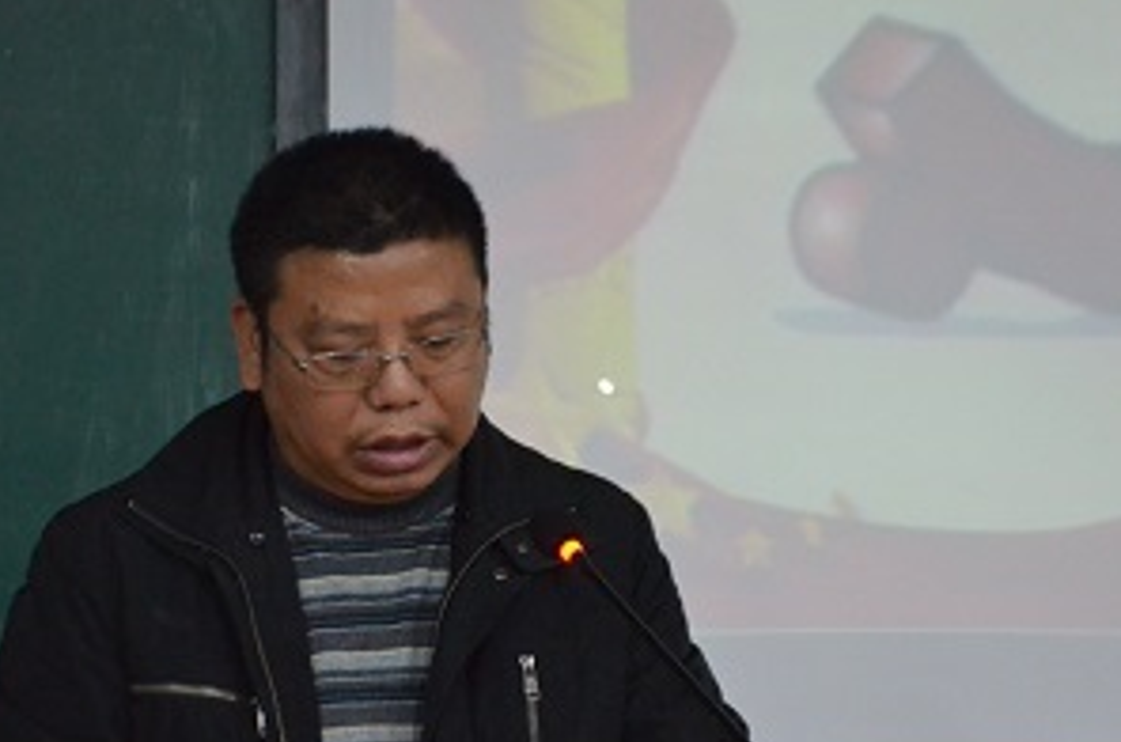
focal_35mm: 190
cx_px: 420
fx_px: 5899
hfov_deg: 10.8
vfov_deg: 7.2
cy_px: 494
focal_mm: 75
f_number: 5.6
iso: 5000
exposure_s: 1/125
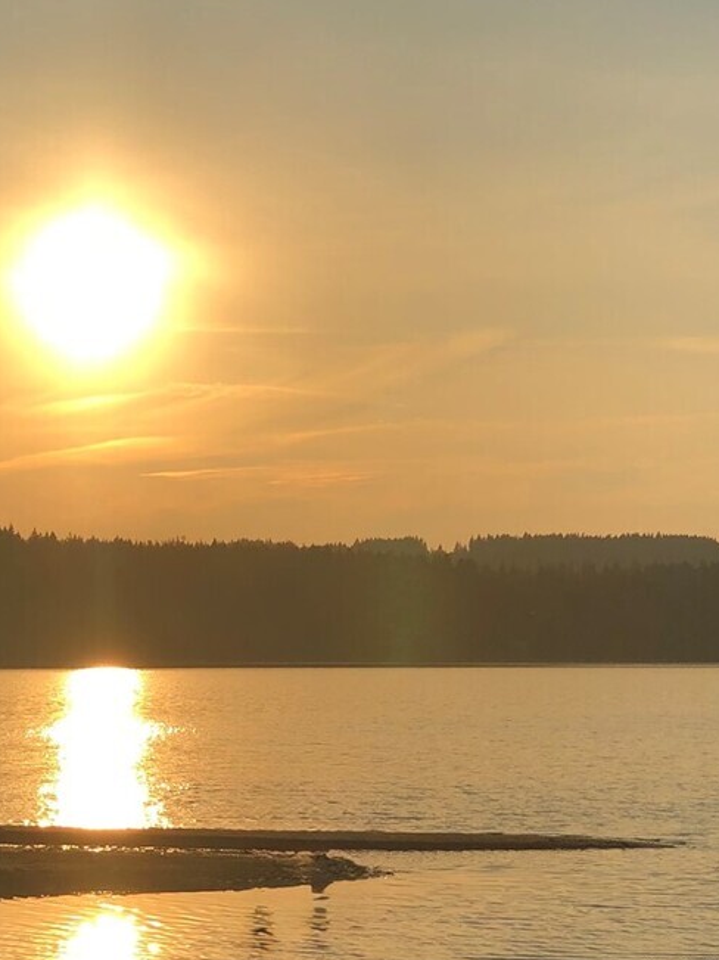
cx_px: 273
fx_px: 3186
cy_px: 693
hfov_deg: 12.9
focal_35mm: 115
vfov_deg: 17.0
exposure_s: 1/3205
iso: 16
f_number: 2.4
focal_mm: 6
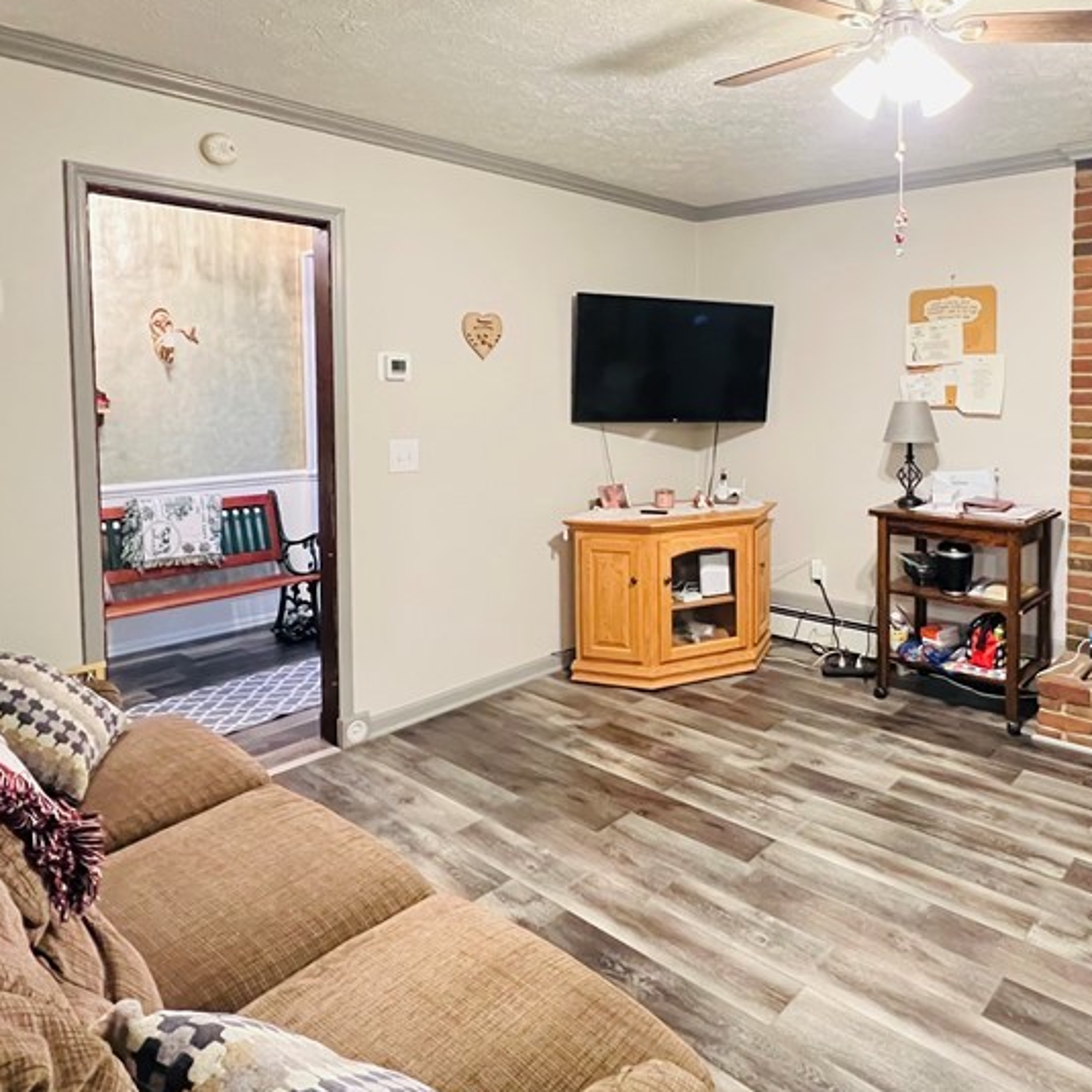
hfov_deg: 68.6
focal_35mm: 22
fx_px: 785
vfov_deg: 68.8
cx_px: 682
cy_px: 427
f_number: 1.8
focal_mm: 1.57
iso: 1000
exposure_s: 1/30
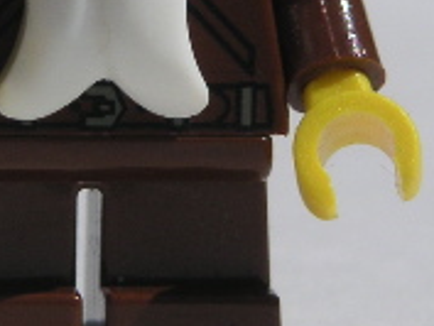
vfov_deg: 4.5
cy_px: -71
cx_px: 96
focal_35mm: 328
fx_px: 4115
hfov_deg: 6.0
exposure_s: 1/350
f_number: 8
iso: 50
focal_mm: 15
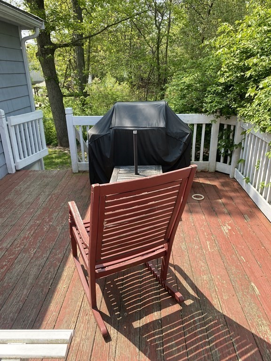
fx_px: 271
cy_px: 180
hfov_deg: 53.1
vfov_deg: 67.3
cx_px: 136
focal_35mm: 26
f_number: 1.8
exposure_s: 1/858
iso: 32
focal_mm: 4.25
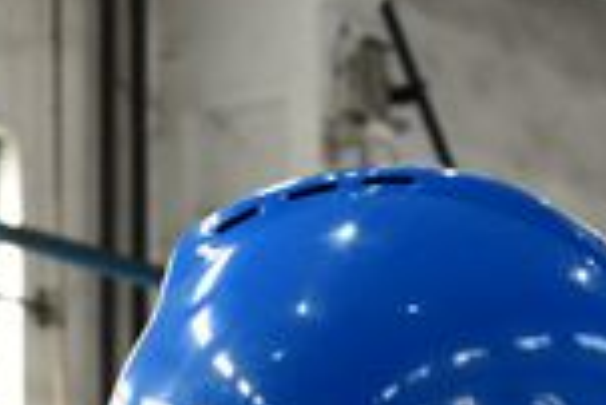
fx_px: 3825
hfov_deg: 9.1
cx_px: 209
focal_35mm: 227
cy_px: 1149
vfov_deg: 5.7
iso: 1600
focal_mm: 38
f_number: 6.3
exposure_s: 1/160
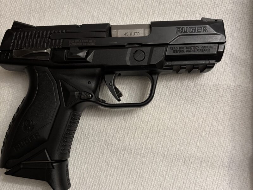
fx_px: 190
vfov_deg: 53.1
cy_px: 95
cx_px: 126
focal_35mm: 26
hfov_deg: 67.3
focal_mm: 5.96
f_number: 1.6
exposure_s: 1/60
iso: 250
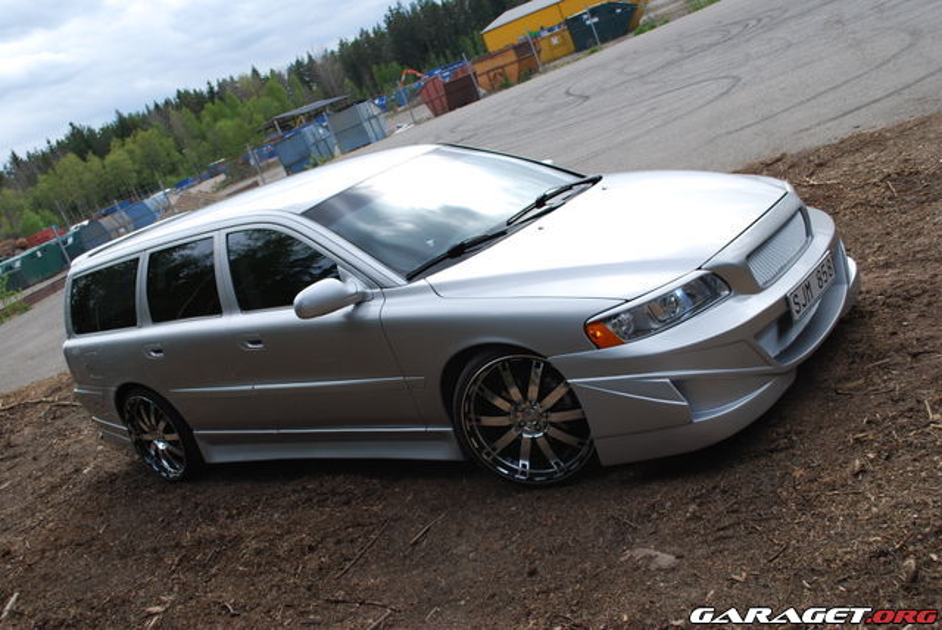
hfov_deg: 53.1
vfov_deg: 36.9
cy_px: 315
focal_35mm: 36
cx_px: 471
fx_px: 943
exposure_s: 1/160
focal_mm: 24
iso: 100
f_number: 6.3
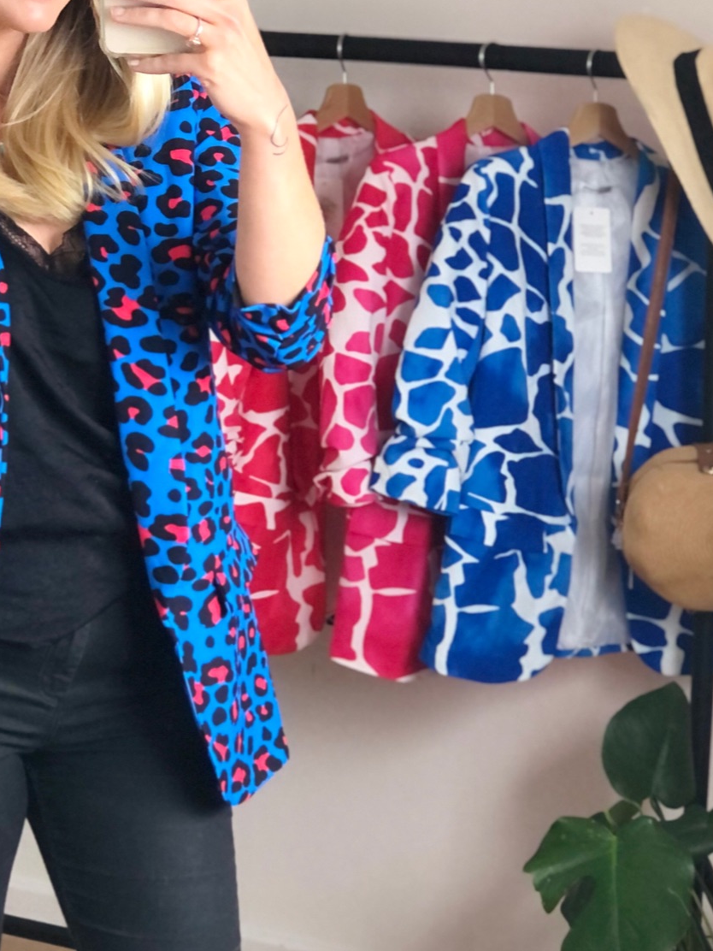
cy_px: 487
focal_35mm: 105
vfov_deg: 18.7
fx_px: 2884
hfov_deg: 14.0
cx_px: 189
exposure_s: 1/30
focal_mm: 6.6
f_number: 2.8
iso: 64
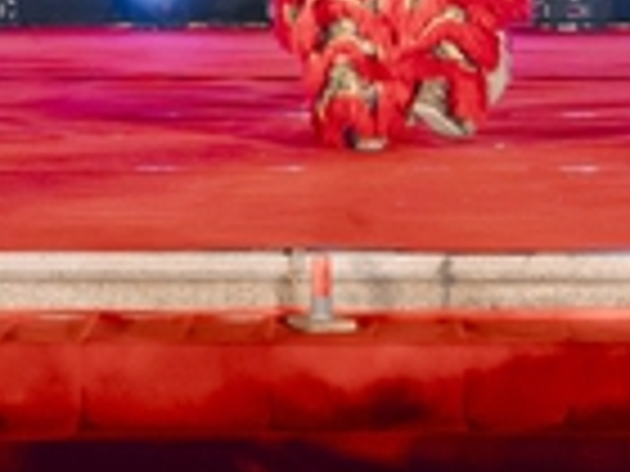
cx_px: 261
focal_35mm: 209
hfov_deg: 9.5
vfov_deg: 7.0
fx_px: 3804
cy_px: -258
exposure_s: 1/160
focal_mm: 41
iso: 1600
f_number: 4
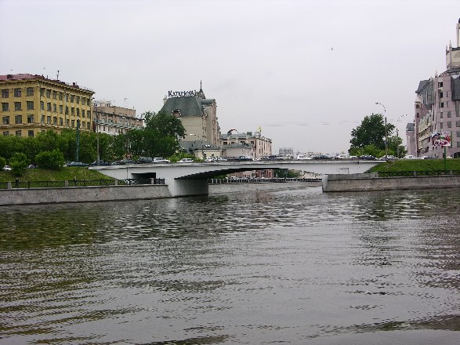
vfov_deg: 25.2
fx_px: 771
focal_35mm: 58
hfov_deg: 33.2
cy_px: 172
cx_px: 230
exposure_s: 1/94.5
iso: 50
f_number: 5
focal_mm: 14.7
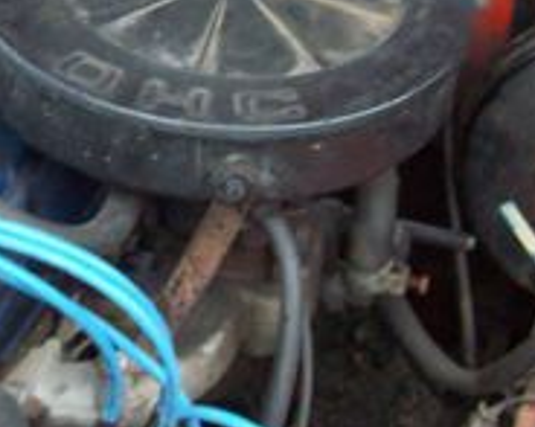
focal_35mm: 122
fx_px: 1931
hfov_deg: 15.6
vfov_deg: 12.6
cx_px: 41
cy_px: 116
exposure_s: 1/8
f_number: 2.7
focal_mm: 6
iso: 200
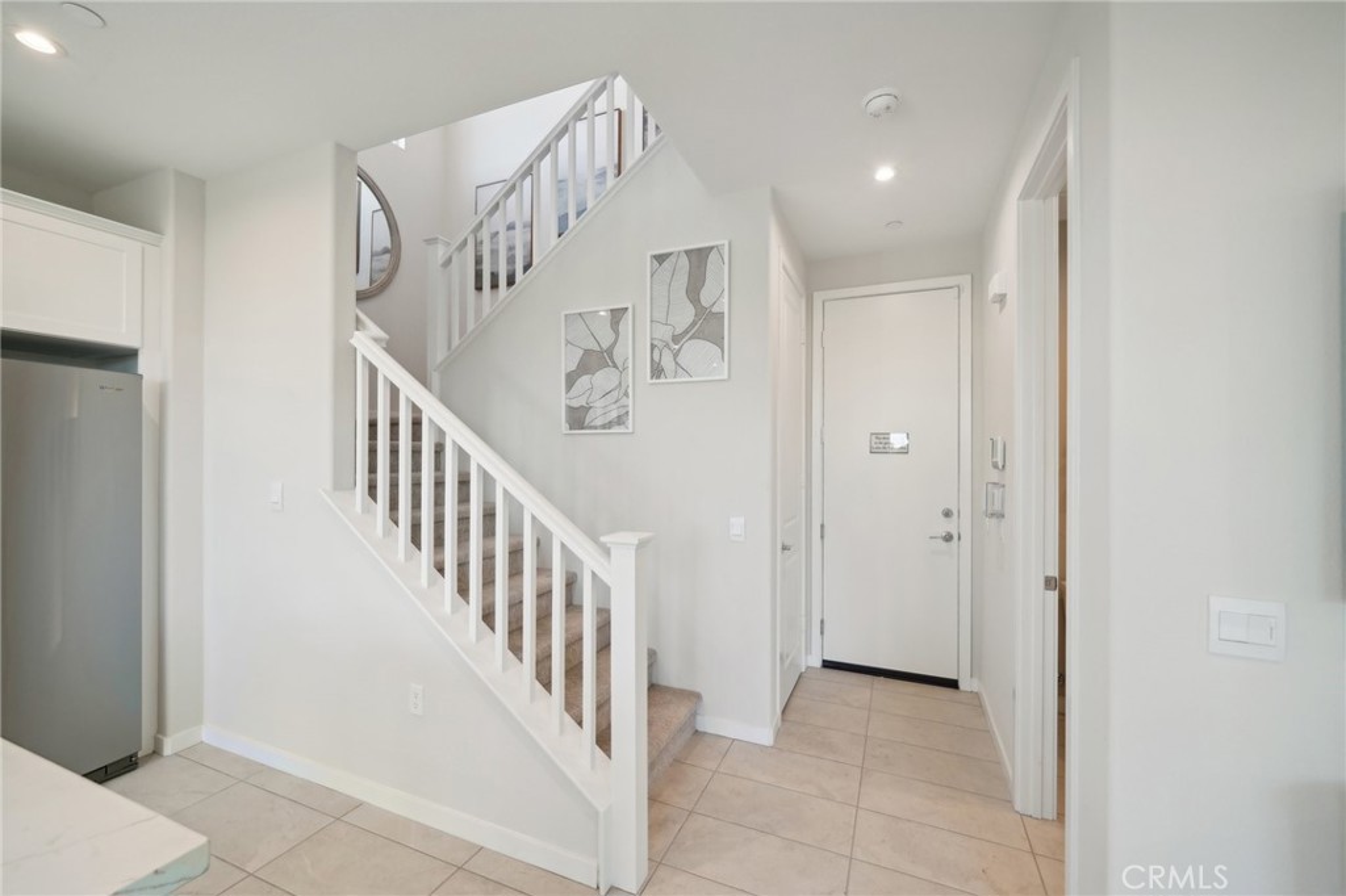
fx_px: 523
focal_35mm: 14
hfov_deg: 104.3
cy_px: 448
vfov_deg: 81.2
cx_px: 673
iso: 400
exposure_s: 1/30
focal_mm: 14
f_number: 8
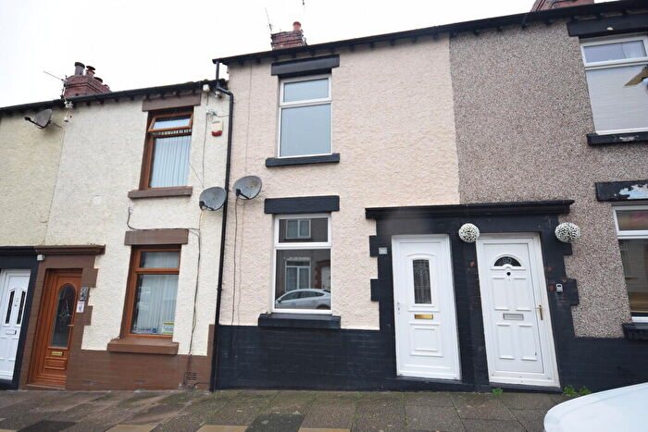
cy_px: 216
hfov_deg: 92.4
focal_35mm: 17
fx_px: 311
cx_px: 324
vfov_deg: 69.7
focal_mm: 11.5
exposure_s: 1/160
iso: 400
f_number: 6.3
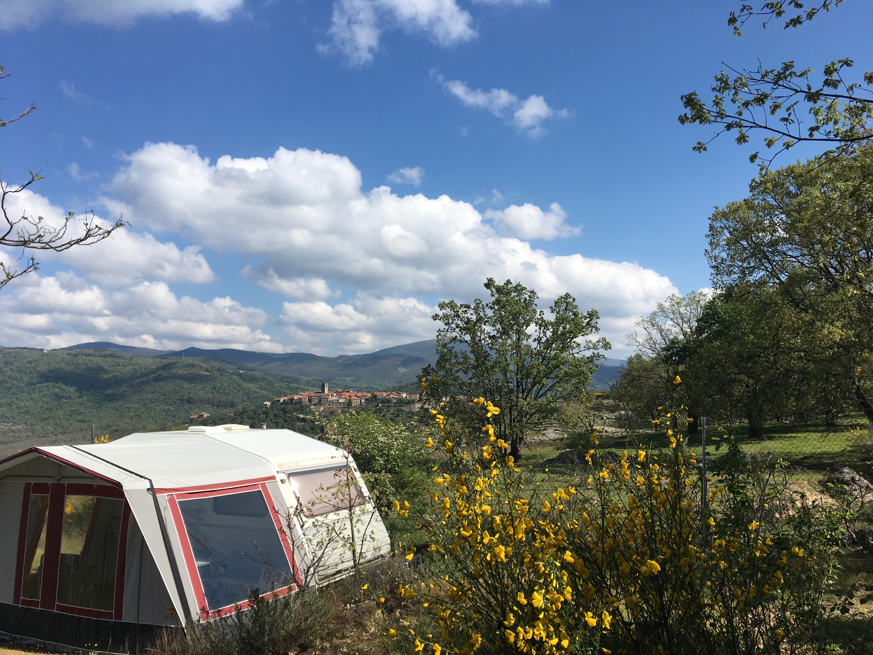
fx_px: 731
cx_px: 436
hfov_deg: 61.7
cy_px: 328
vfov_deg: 48.2
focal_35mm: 29
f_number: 2.2
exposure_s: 1/2198
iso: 25
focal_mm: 4.15
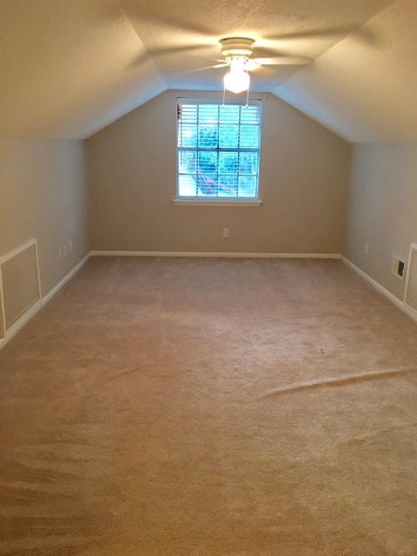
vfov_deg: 61.7
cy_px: 278
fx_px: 466
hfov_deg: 48.2
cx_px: 208
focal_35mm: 29
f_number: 2.2
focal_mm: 4.15
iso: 100
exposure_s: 1/17
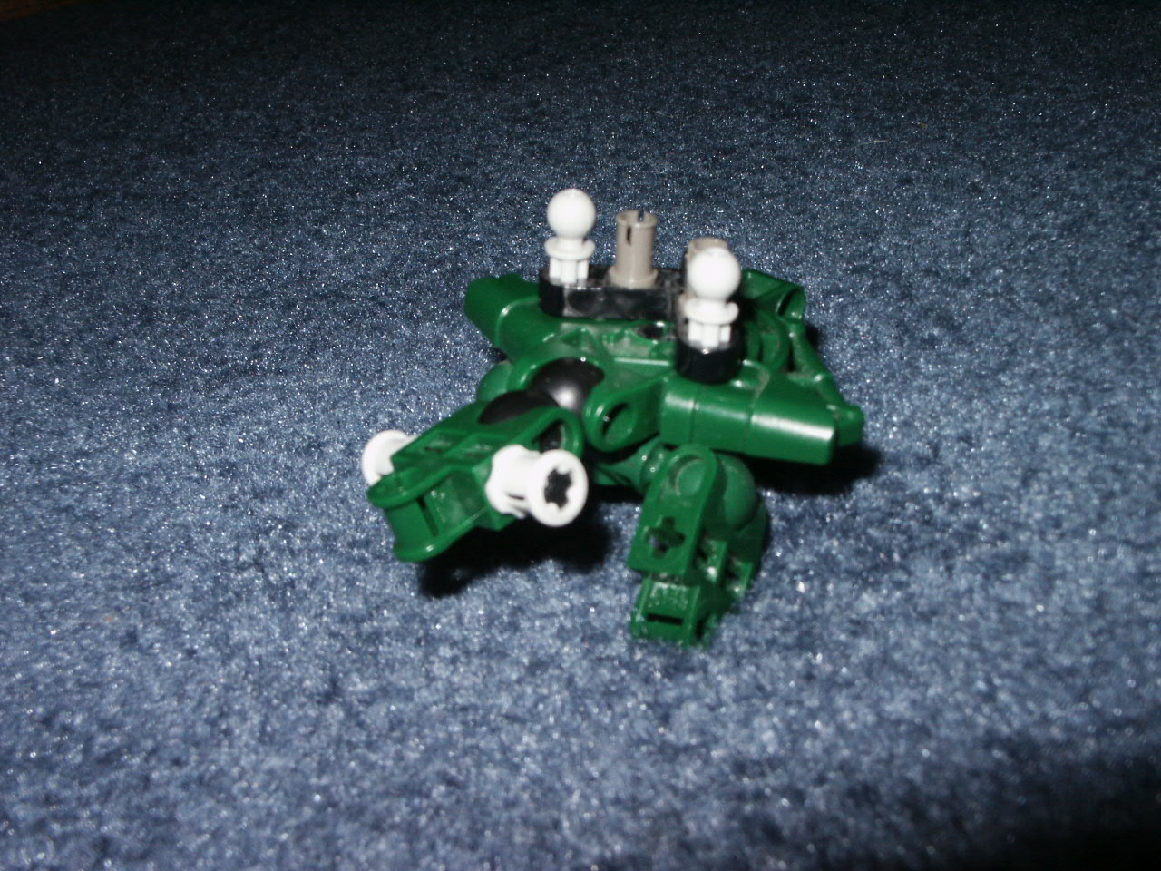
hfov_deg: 38.9
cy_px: 436
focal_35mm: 49
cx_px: 580
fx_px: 1643
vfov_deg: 29.7
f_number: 8
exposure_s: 1/45
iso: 200
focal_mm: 10.25
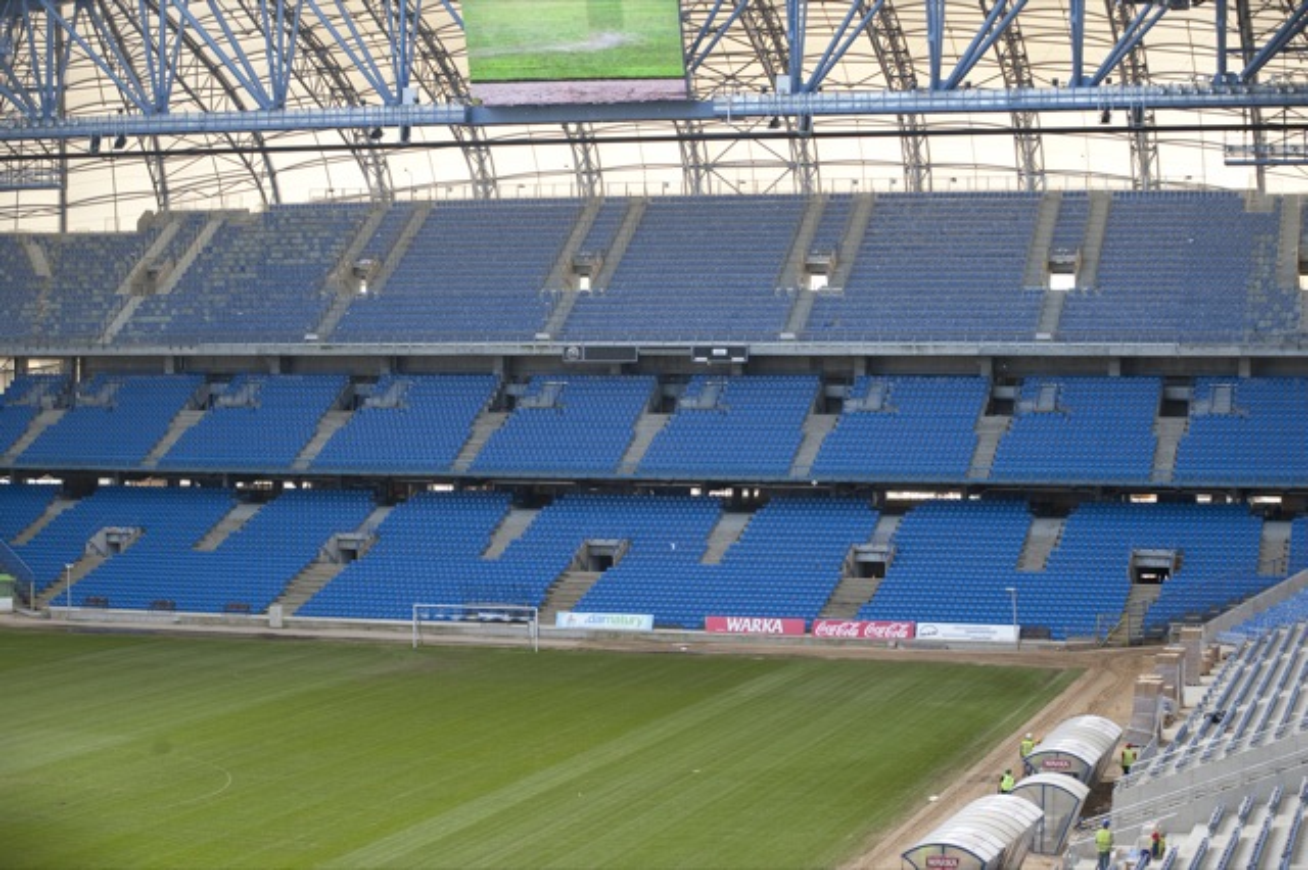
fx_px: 2542
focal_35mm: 70
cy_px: 435
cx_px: 654
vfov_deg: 19.4
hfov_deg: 28.9
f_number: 4
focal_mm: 70
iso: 220
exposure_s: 1/200
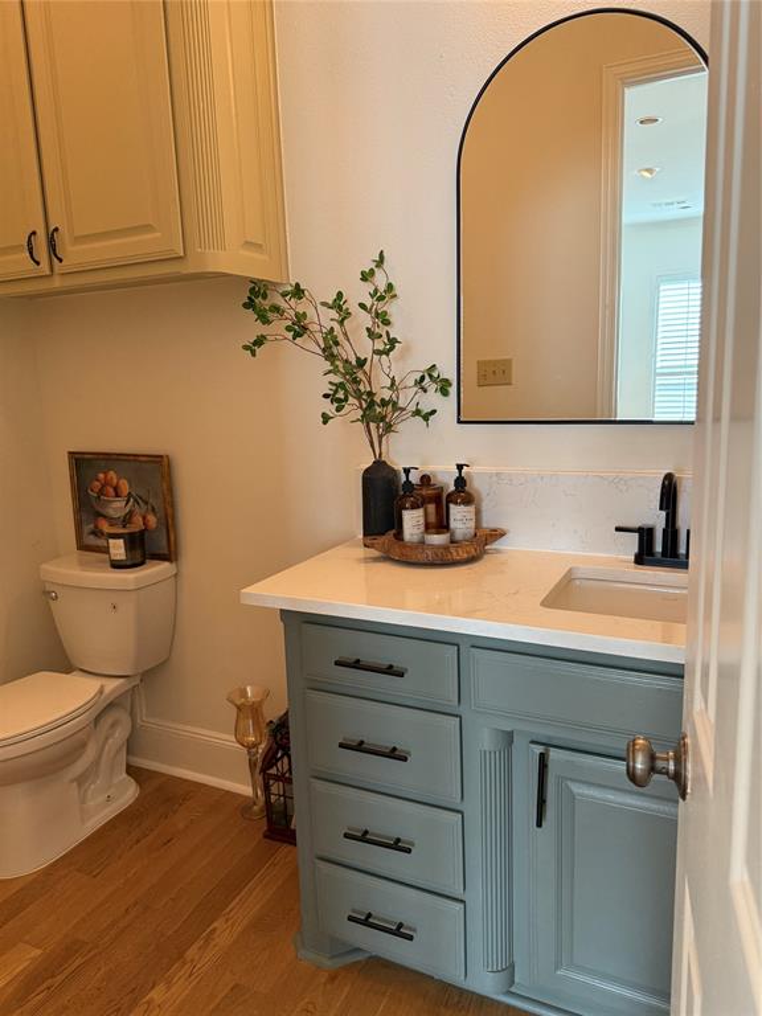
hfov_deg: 56.8
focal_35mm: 24
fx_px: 704
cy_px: 508
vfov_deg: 71.6
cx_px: 381
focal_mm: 6.76
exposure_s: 1/120
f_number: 1.78
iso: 250
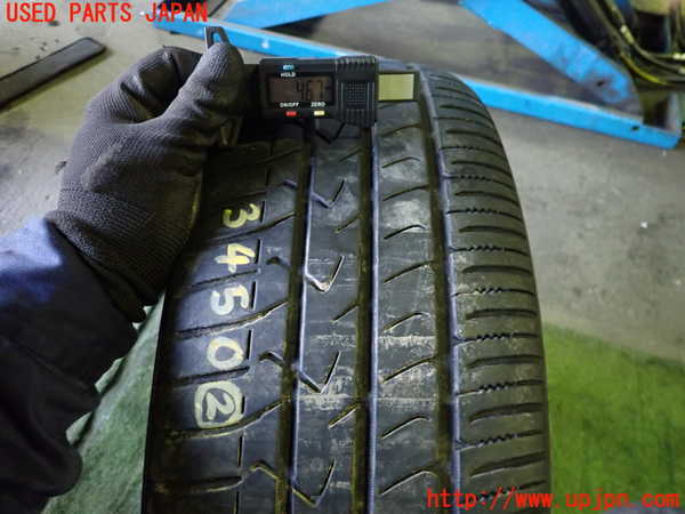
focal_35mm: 25
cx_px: 342
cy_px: 257
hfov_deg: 69.4
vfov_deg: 54.9
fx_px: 495
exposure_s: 1/25
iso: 800
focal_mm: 4.5
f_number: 2
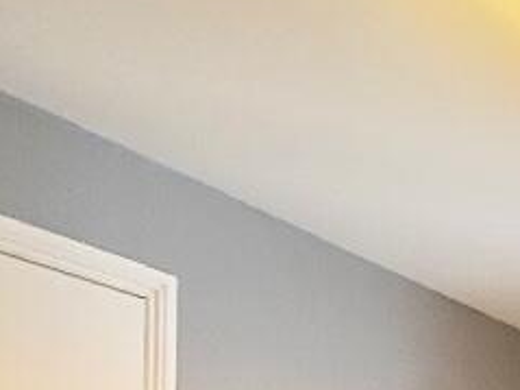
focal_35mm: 60
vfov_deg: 19.9
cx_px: 694
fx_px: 901
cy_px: 638
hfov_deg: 26.7
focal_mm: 2.22
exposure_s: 1/50
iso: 1000
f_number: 2.2
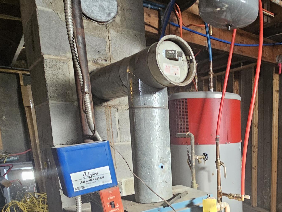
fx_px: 236
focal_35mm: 29
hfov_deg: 56.0
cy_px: 169
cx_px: 236
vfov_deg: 45.8
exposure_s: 1/77
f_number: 2.2
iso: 500
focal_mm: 2.2
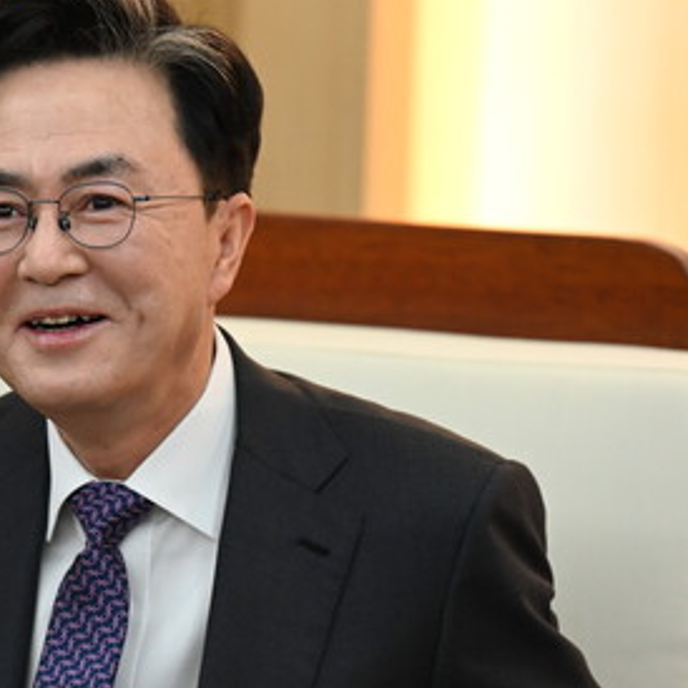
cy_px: 368
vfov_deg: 4.7
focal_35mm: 372
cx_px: -20
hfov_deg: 4.7
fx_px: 8365
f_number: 4
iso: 2500
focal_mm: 200
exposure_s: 1/250
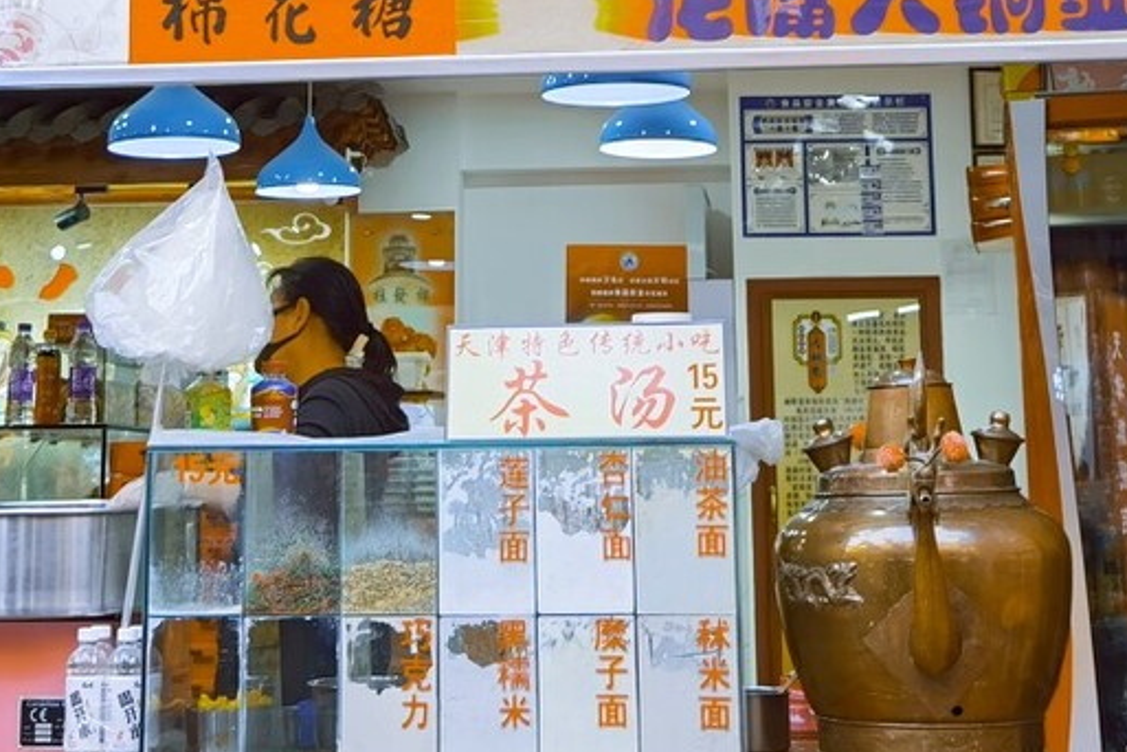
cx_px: 525
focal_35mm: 73
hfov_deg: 27.7
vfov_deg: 17.9
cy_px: -106
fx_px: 2285
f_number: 1.9
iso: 50
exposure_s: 1/82
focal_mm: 6.71
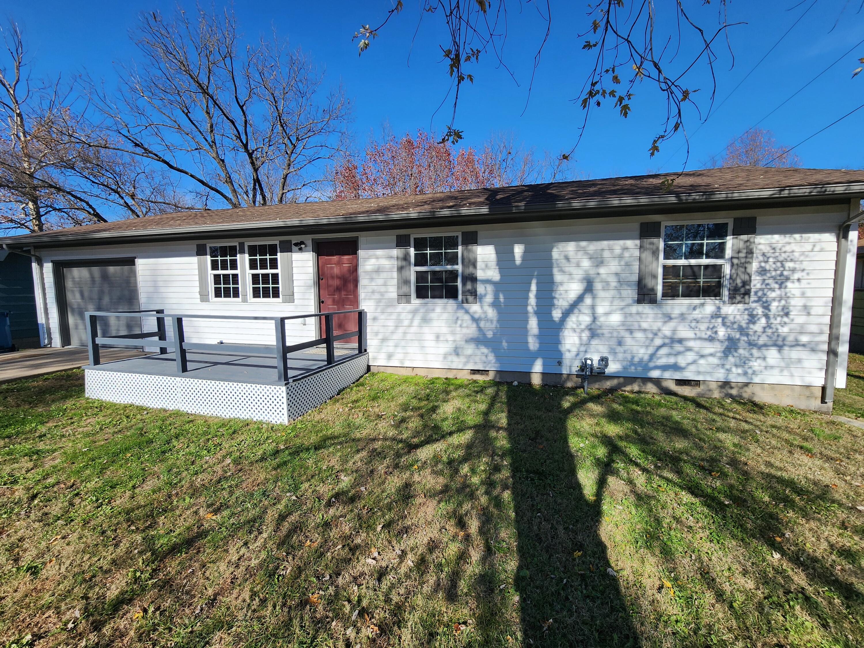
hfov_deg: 106.2
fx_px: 324
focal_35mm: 13
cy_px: 324
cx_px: 432
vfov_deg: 89.9
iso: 50
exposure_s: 1/2265
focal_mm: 2.2
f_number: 2.2
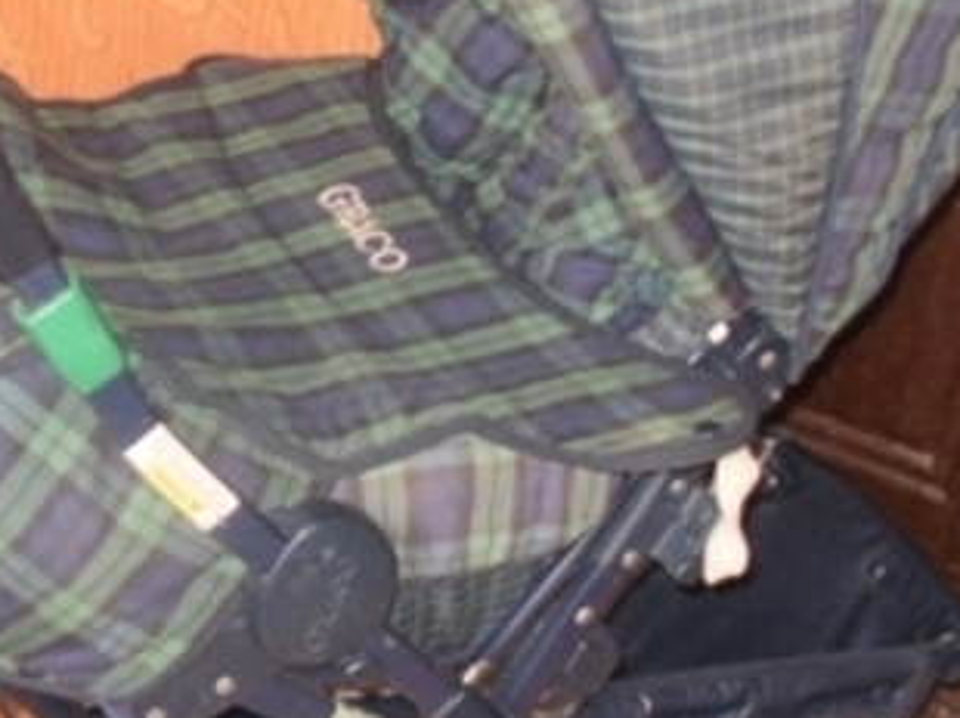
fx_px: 2577
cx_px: 167
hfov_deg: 20.8
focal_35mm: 93
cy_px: 294
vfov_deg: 15.9
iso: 250
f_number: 3.5
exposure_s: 1/30
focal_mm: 6.3
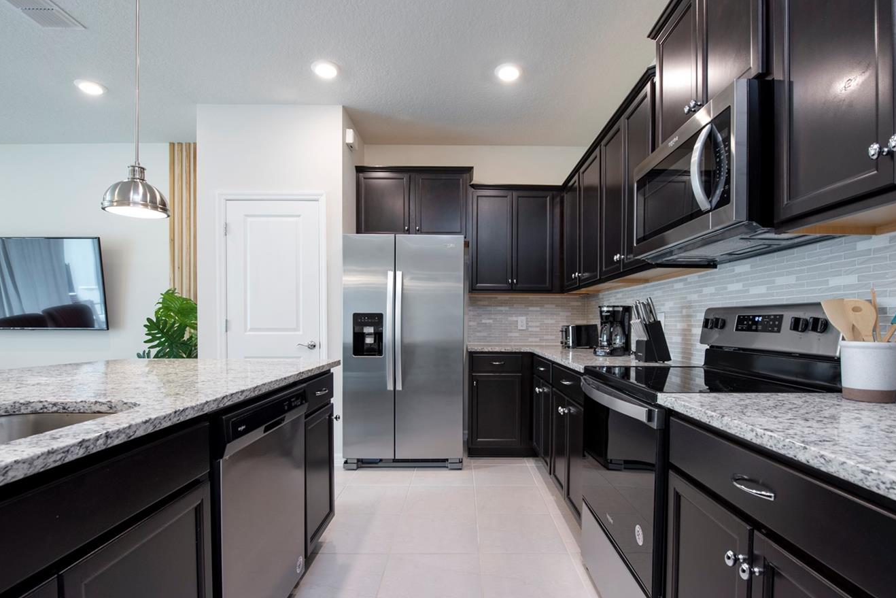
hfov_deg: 93.2
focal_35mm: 17
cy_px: 330
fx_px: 423
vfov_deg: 70.3
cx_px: 468
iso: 500
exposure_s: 1/6
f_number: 10
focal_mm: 14
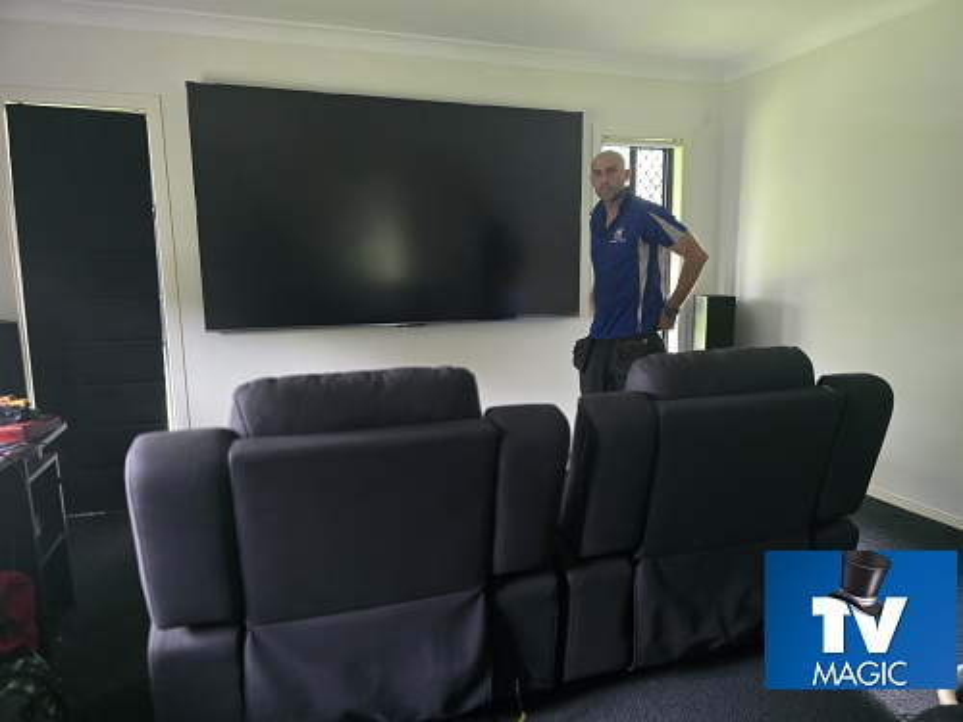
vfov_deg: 58.9
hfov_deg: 73.9
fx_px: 640
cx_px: 482
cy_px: 361
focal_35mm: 23
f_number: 1.7
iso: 1250
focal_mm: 6.3
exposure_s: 1/45
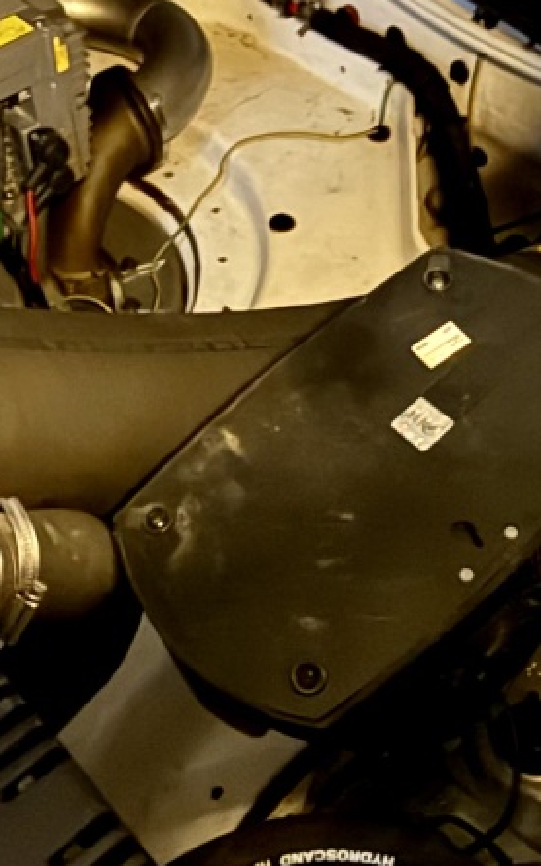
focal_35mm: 48
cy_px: 339
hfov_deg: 26.6
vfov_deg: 41.6
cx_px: 144
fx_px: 1133
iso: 1000
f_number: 2.2
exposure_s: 1/10
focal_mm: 2.22
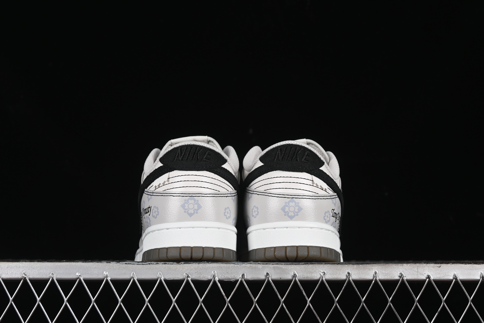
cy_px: 162
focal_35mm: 75
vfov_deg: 18.2
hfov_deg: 27.0
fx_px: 1008
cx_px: 242
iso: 160
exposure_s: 1/80
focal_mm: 50
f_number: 8
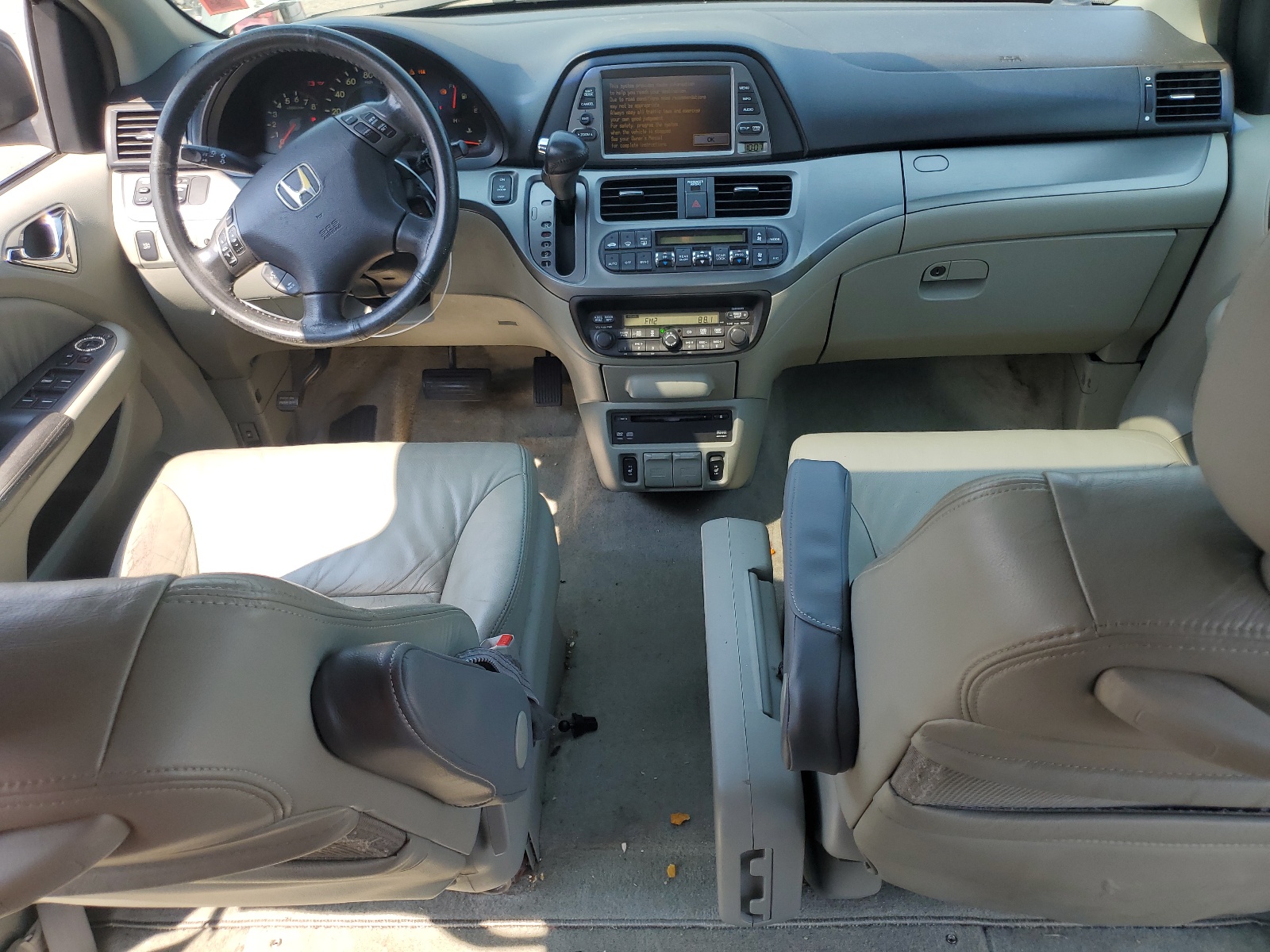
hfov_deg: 67.3
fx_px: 954
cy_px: 476
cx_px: 635
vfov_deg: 53.1
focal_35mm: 26
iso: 50
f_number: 1.5
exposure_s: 1/500
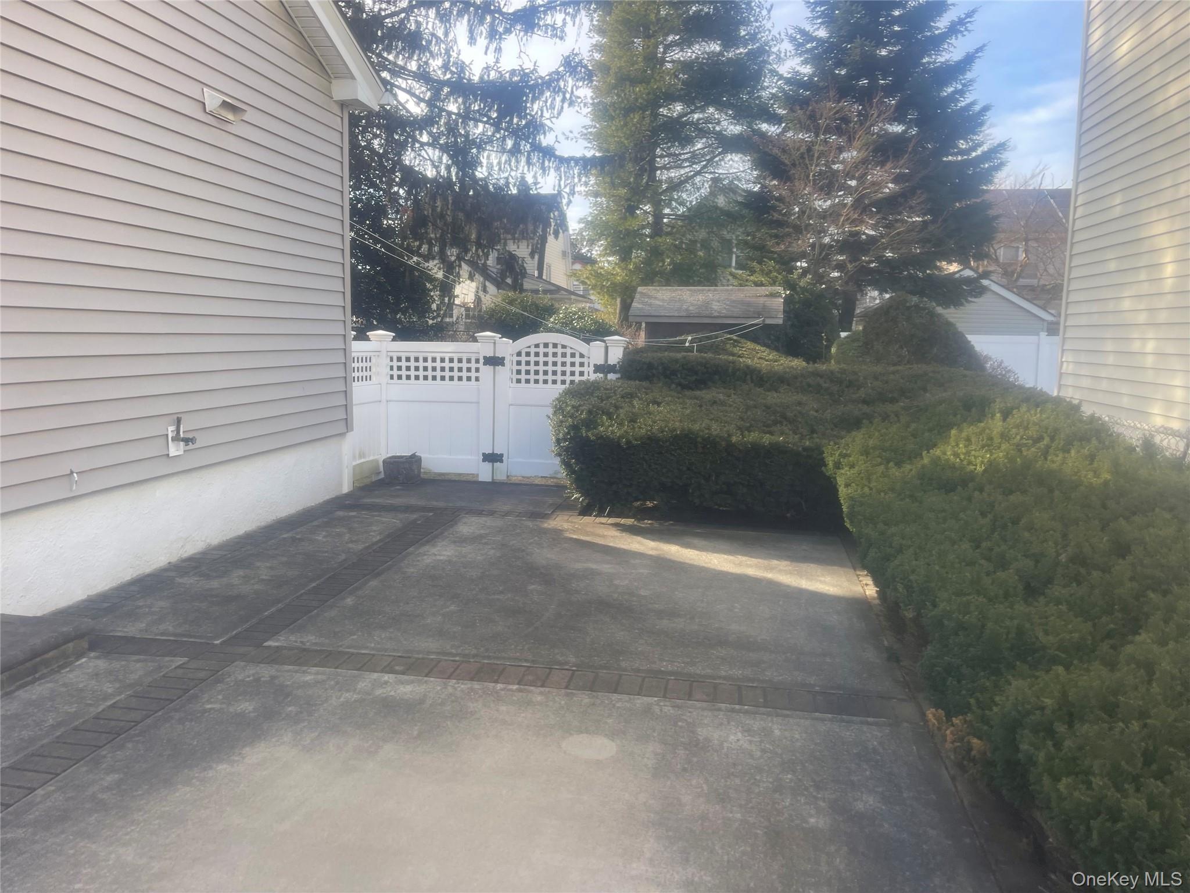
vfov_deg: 53.1
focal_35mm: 26
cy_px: 446
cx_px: 595
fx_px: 894
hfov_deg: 67.3
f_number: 1.6
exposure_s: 1/550
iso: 32
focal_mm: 5.1
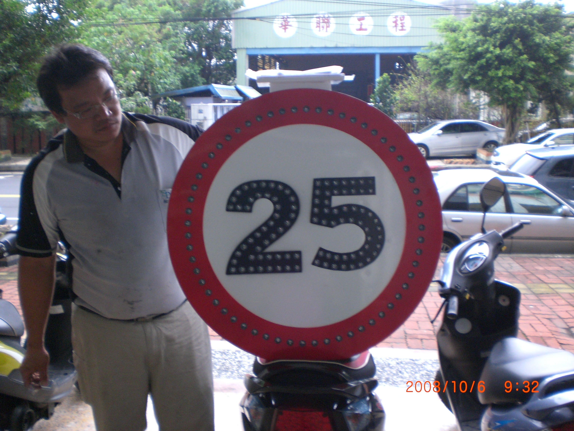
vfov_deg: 37.7
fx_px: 630
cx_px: 287
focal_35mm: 38
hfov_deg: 49.0
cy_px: 216
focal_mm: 6.3
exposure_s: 1/80
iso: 200
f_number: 3.1
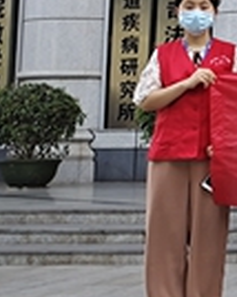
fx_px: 1167
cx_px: 724
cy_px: -6
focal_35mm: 133
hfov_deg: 9.2
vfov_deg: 14.2
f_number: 1.8
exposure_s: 1/100
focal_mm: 5.58
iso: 91
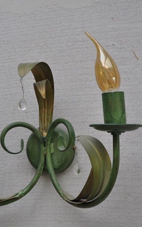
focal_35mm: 111
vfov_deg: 18.8
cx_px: 35
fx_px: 688
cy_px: 113
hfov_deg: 11.8
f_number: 6.3
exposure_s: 1/160
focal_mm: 48
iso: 500
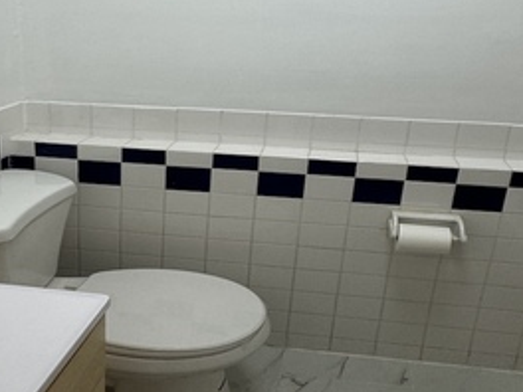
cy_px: 67
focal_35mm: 34
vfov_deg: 39.8
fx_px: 514
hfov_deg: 53.8
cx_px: 228
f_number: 2.2
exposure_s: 1/120
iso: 125
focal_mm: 2.22
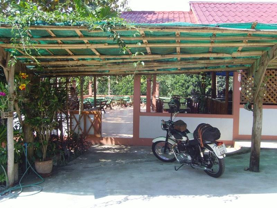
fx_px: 312
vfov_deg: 36.8
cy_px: 104
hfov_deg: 47.9
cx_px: 138
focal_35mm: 39
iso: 80
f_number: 3.5
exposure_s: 1/250
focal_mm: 6.6
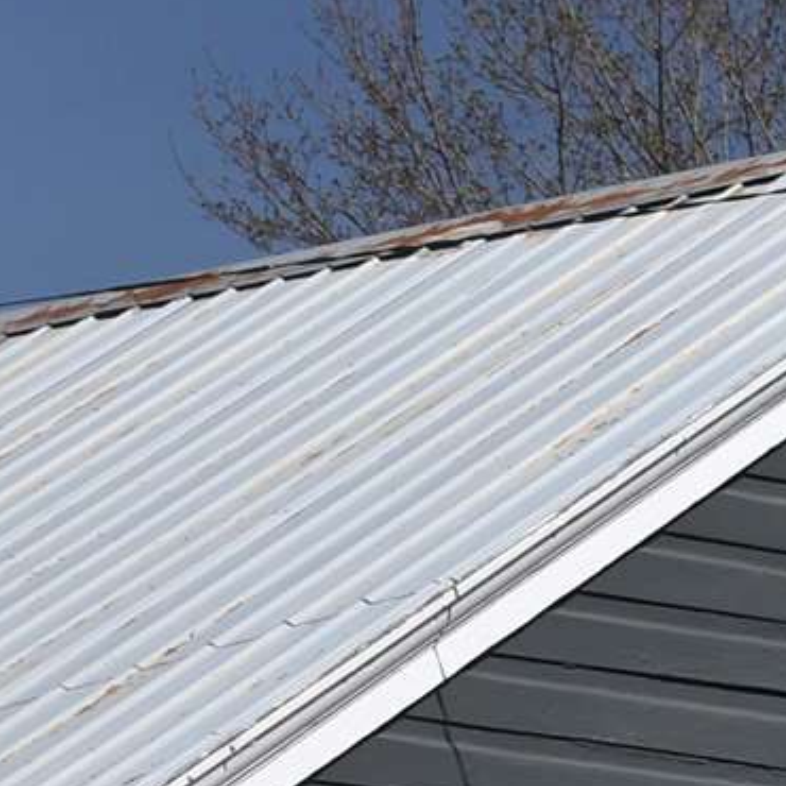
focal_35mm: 275
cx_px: 593
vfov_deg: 6.3
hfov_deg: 6.4
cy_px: 1173
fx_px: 7065
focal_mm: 26
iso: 100
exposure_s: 1/250
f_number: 7.1
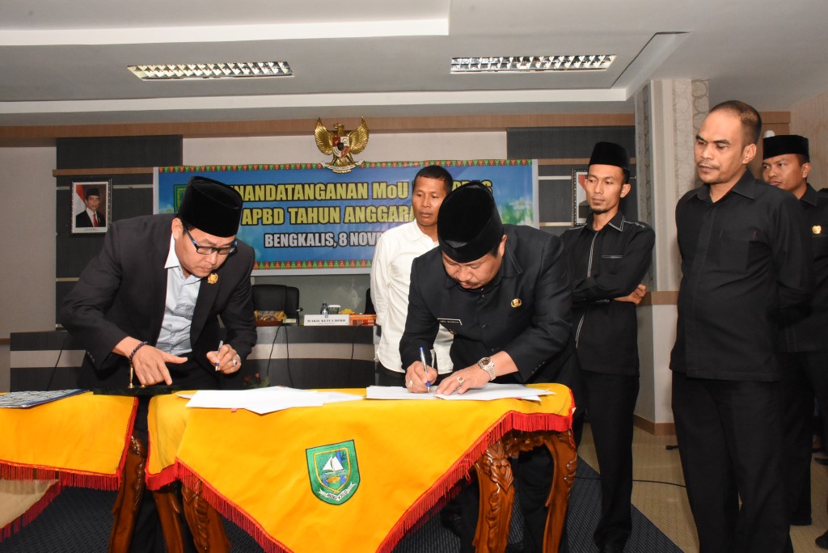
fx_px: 759
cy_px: 276
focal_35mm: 33
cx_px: 414
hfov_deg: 57.2
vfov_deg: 40.0
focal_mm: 22
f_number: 16
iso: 4000
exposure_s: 1/200
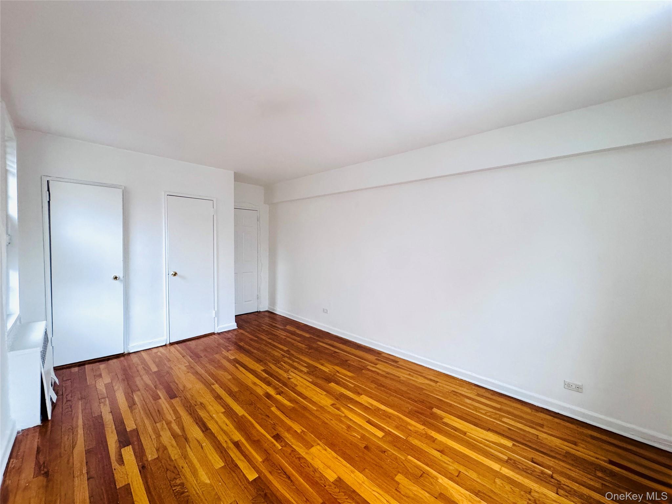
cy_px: 252
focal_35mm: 14
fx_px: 272
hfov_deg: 102.1
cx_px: 336
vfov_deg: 85.7
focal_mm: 2.22
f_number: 2.2
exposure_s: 1/64
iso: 320
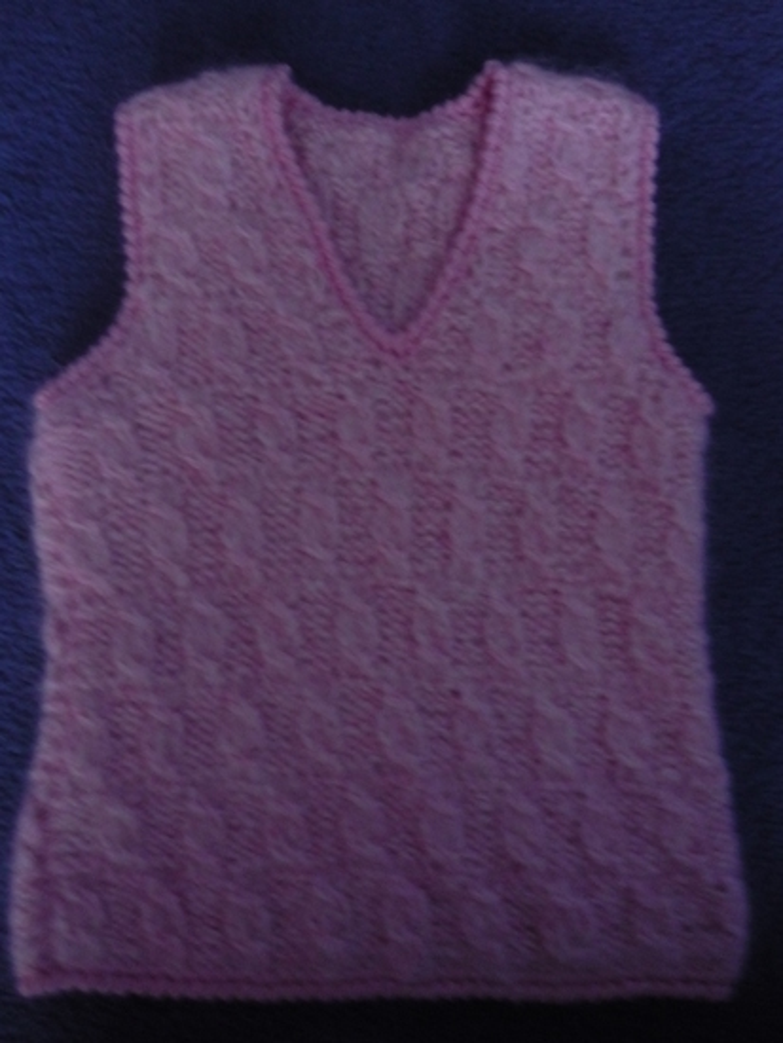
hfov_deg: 43.0
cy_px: 522
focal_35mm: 33
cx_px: 392
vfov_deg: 55.3
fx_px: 994
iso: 400
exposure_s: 1/8
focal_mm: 5.5
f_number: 2.8
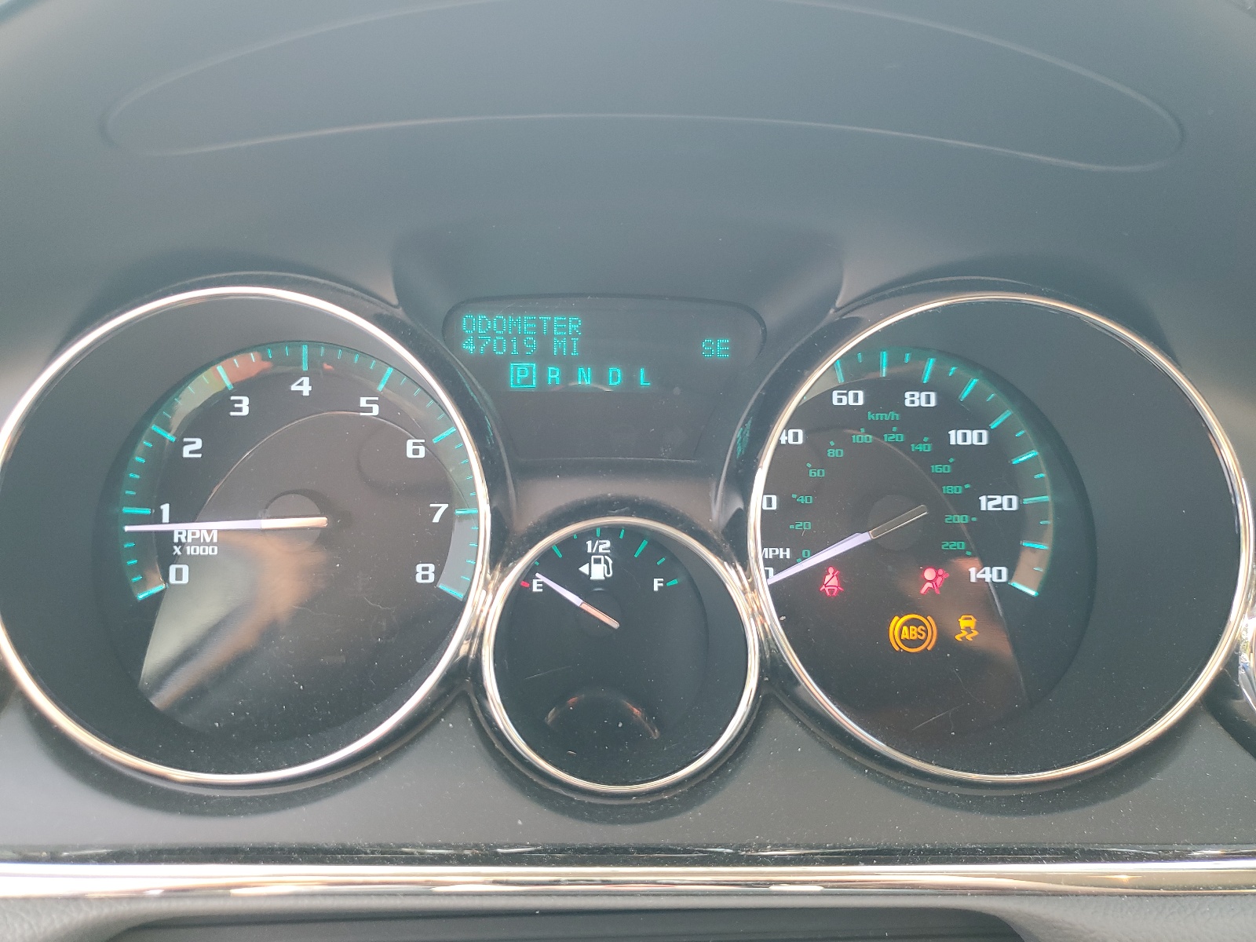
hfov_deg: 67.3
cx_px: 628
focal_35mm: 26
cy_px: 471
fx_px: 943
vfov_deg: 53.1
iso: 57
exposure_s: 1/60.2
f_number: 1.5
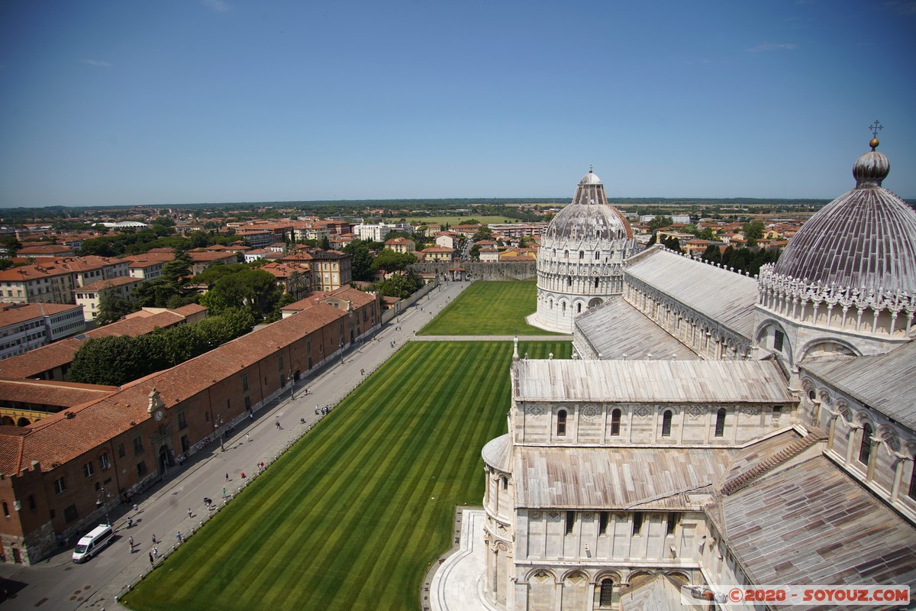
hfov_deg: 84.0
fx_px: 509
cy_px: 306
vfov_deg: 61.9
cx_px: 458
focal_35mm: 20
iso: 100
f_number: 8
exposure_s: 1/400
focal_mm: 20
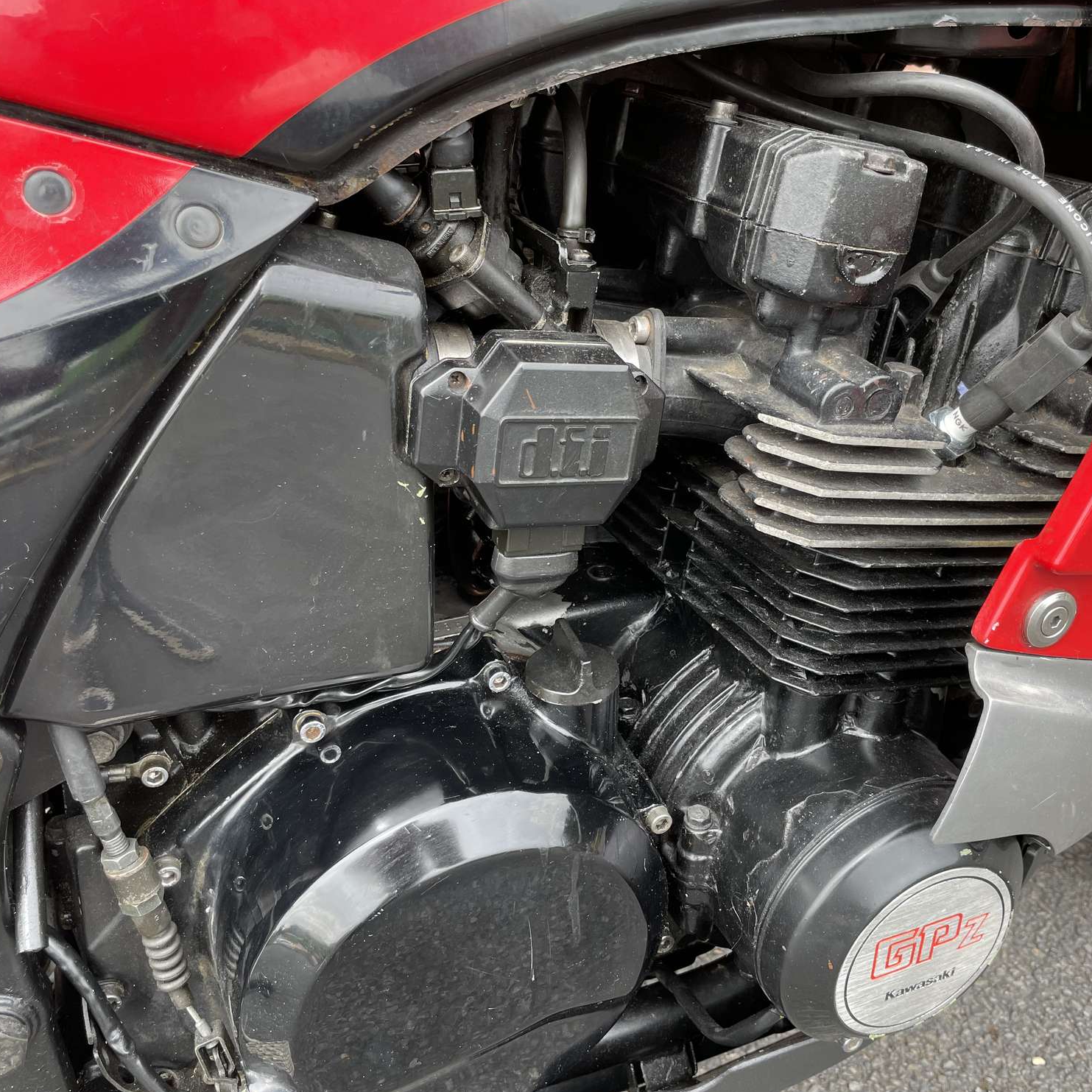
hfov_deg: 52.2
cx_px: 644
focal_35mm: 31
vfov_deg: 52.5
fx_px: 1106
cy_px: 546
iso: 32
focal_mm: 4.2
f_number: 1.6
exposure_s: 1/132
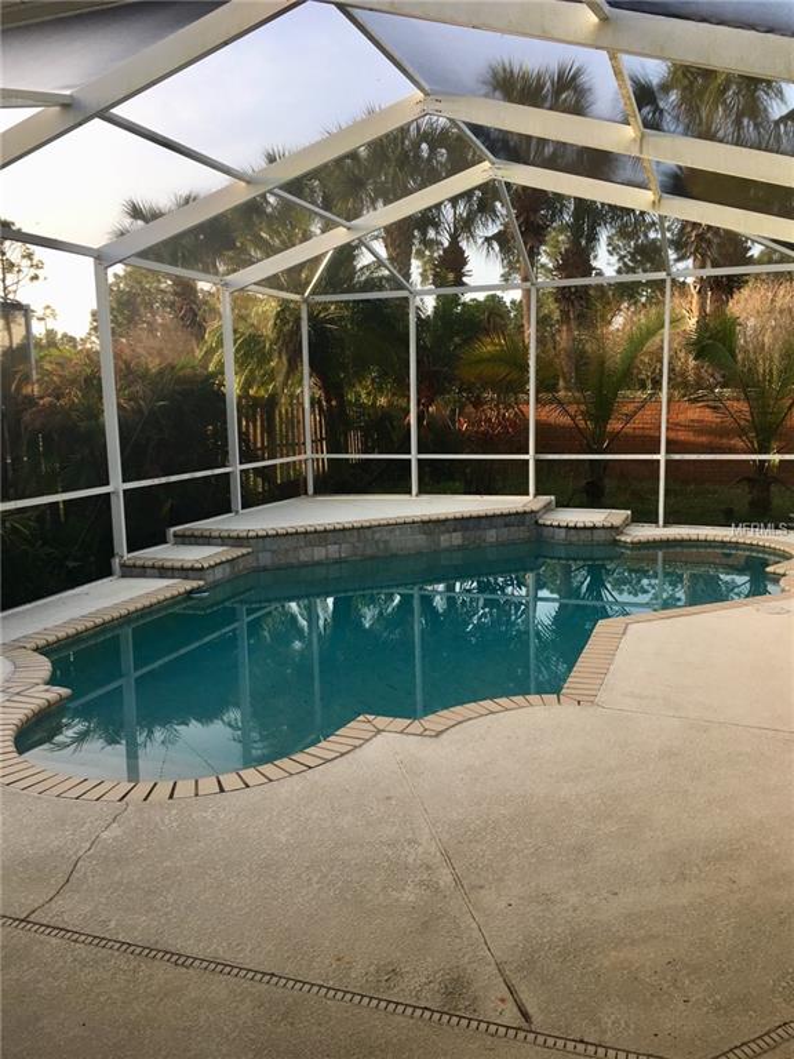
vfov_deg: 61.7
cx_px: 397
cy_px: 530
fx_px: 887
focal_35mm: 29
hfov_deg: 48.2
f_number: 2.2
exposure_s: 1/175
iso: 25
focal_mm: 4.15
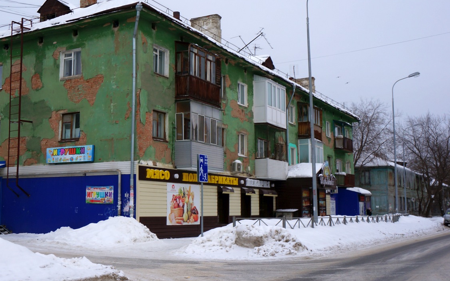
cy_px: 137
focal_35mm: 47
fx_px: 573
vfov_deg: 27.6
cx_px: 153
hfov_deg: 42.4
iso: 100
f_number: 13
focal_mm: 23
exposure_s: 1/100
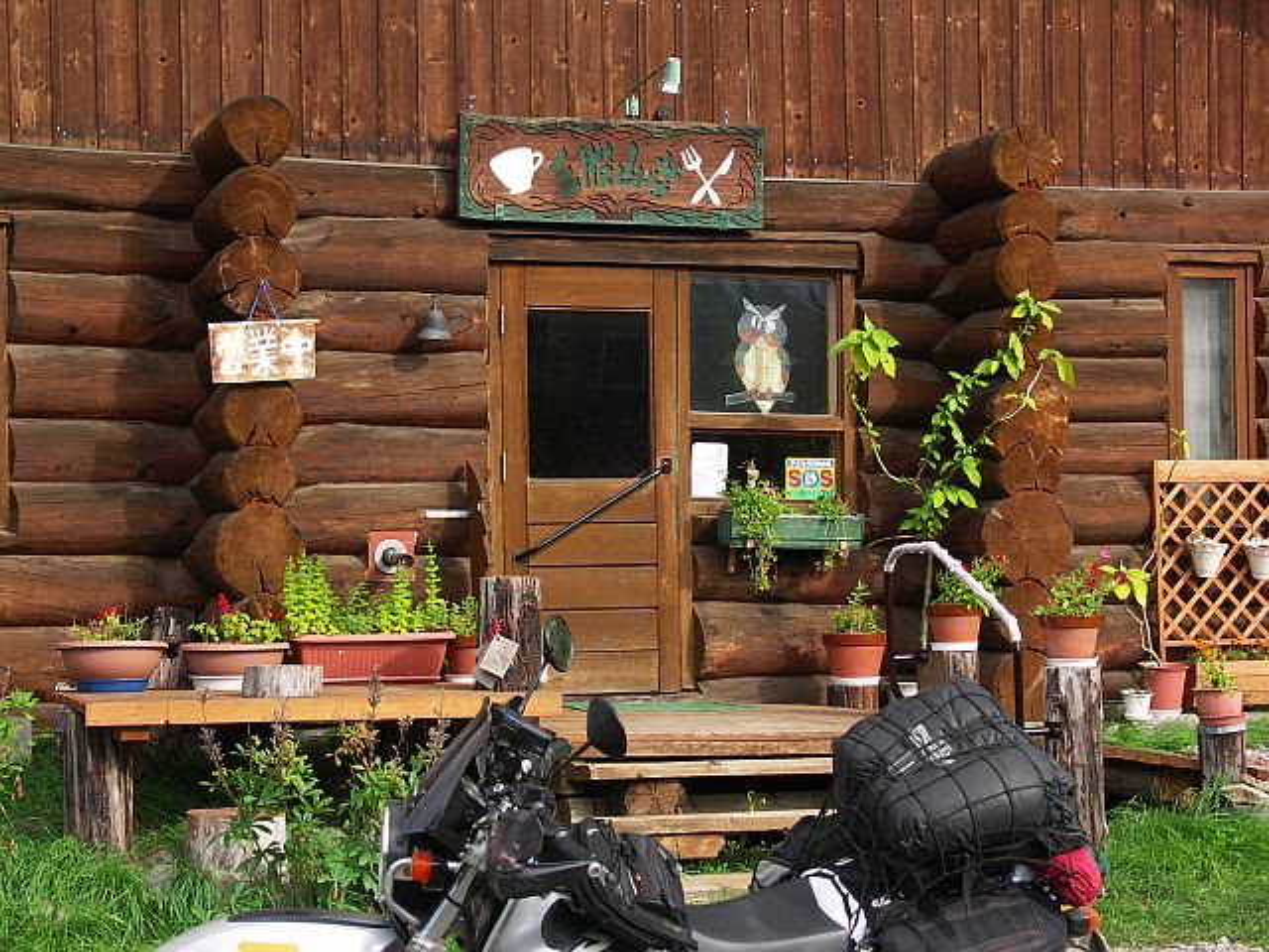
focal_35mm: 70
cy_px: 476
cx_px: 634
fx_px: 2566
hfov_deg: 27.8
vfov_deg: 21.0
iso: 50
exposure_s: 1/160
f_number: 3.5
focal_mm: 18.2
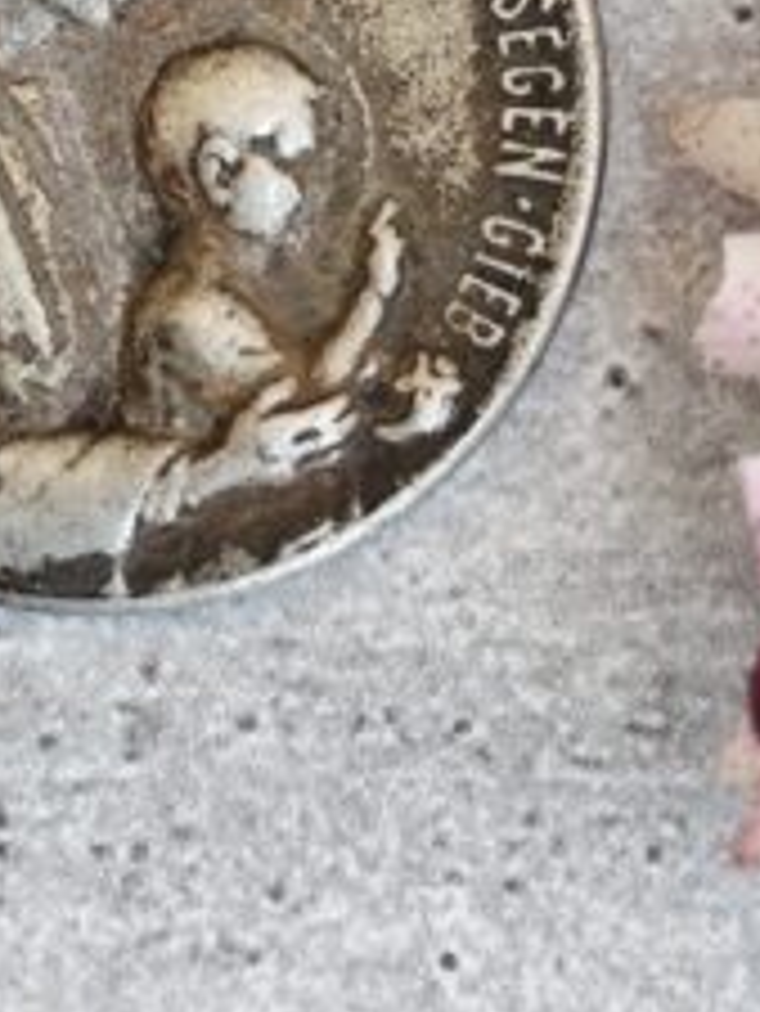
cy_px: 157
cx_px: 121
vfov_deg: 11.9
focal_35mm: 165
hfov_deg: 9.0
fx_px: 4826
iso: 100
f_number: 1.65
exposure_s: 1/100
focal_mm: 6.19
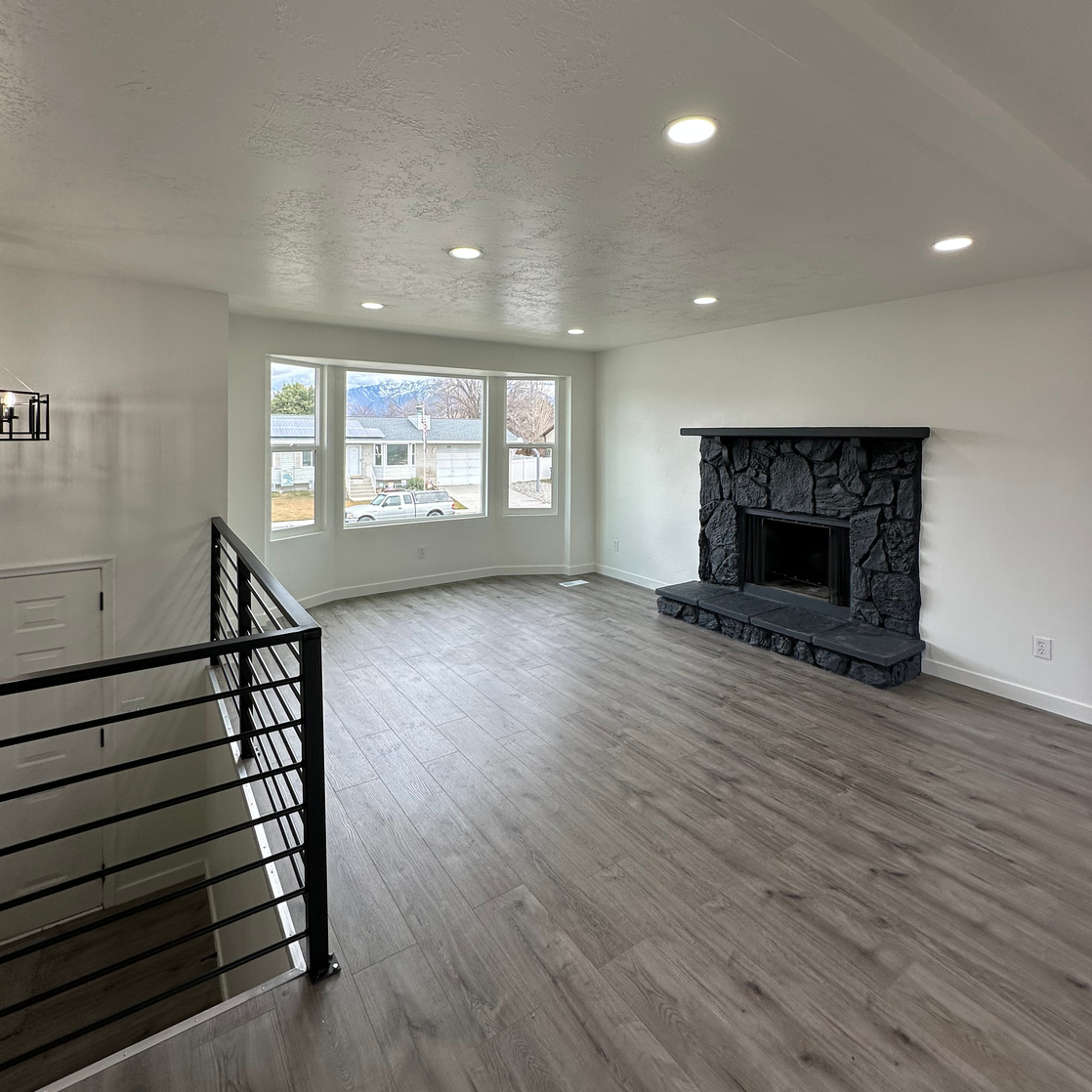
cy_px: 438
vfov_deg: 83.0
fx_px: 607
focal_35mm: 17
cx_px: 558
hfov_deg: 84.0
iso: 40
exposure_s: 1/150
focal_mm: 2.22
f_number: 2.2
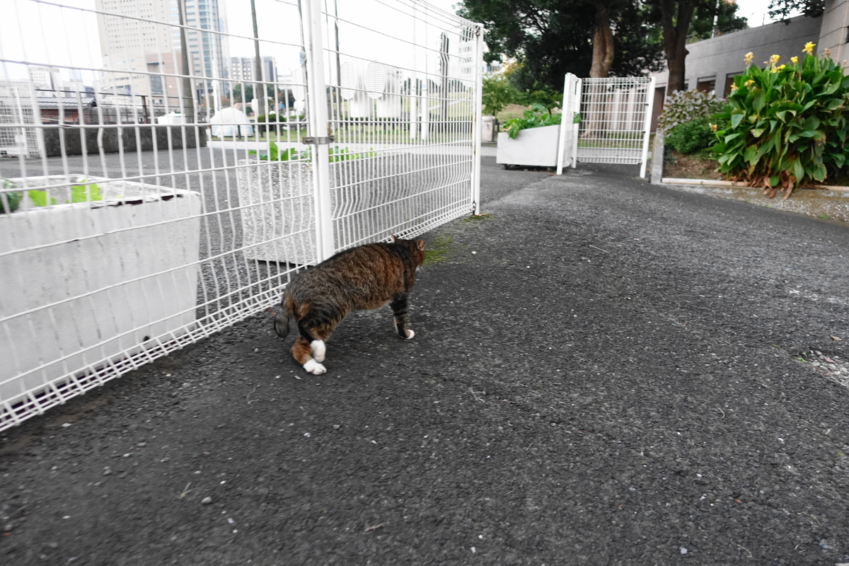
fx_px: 566
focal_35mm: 24
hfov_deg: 73.7
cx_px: 424
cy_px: 283
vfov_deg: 53.1
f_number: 2
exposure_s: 1/250
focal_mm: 8.8
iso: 1000
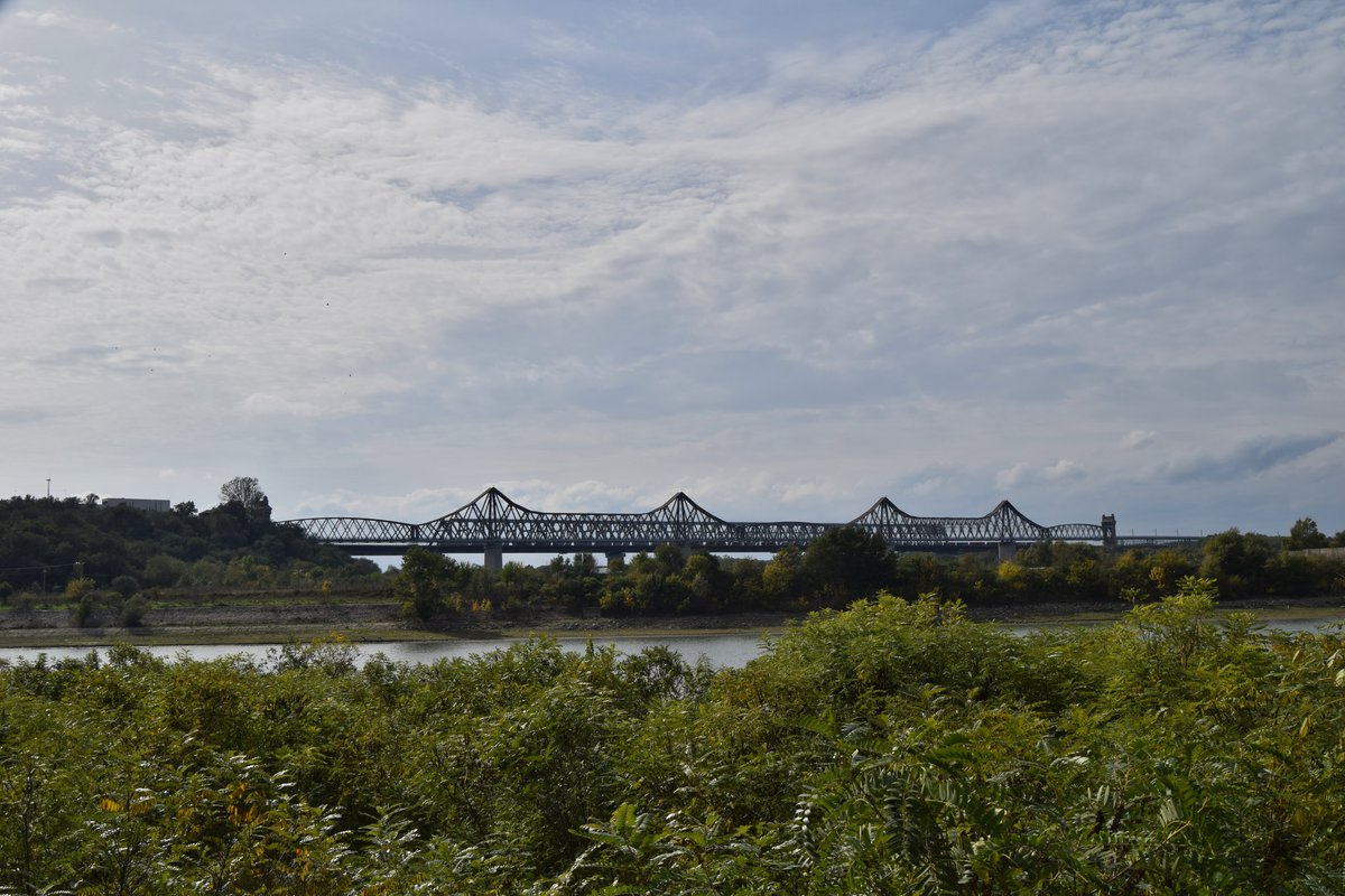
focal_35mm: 34
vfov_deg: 38.4
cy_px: 448
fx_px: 1289
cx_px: 672
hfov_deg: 55.1
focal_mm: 23
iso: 200
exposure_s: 1/500
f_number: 11
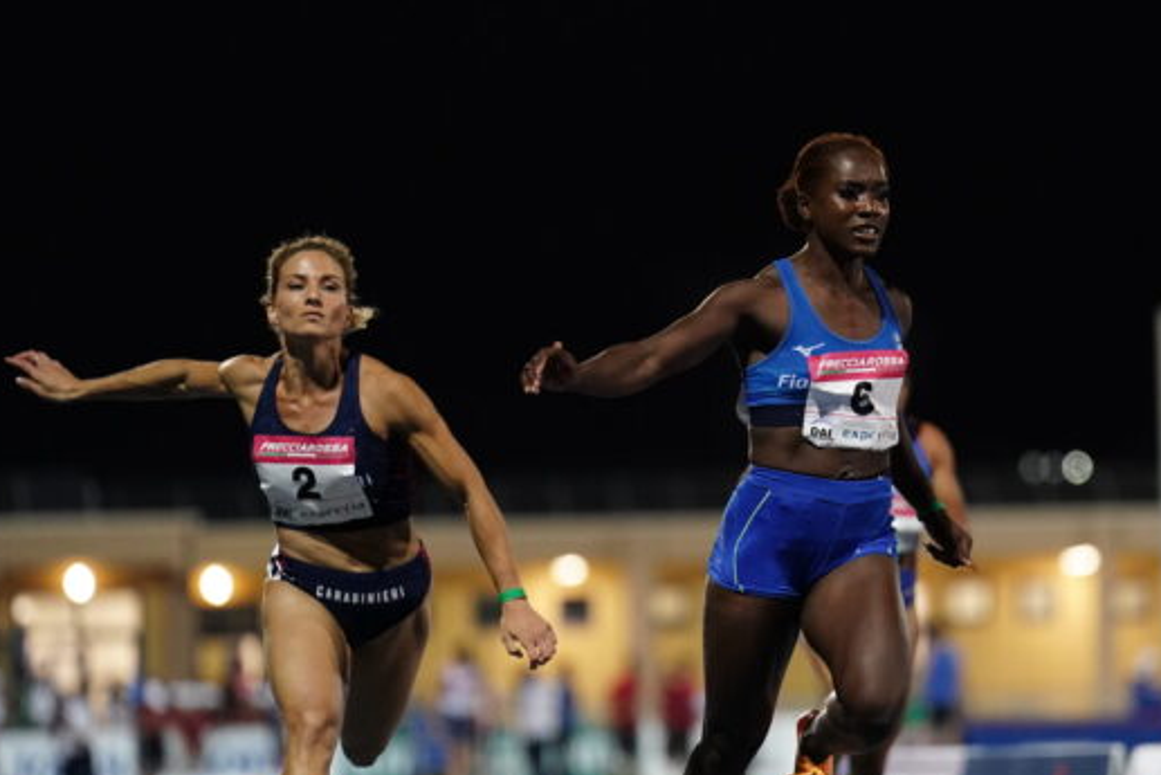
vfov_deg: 4.7
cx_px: 820
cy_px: 480
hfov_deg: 7.0
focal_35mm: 294
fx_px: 9484
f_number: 2.8
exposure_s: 1/1000
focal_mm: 200
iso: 4000
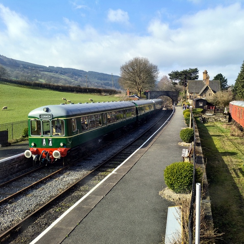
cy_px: 122
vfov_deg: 52.5
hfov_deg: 51.7
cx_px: 158
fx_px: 247
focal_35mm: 31
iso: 101
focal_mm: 4.81
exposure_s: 1/1105
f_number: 1.8
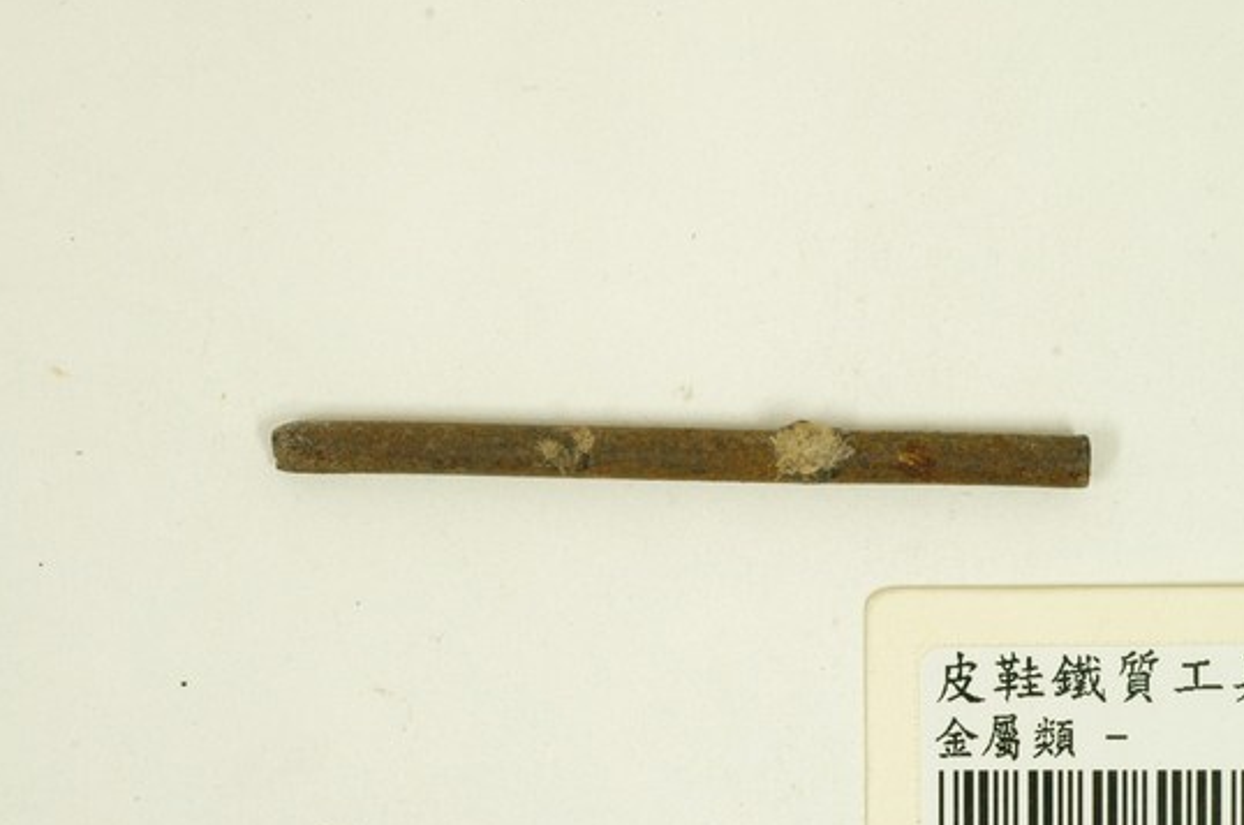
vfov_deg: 12.8
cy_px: 440
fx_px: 3692
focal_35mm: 107
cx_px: 684
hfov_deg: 19.1
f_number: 8
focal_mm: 60
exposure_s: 1/20
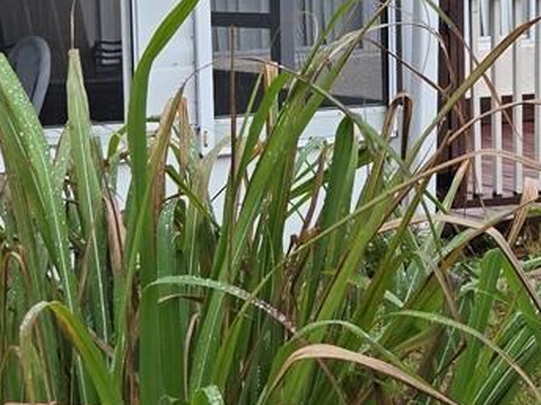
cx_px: 283
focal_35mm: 107
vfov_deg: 13.8
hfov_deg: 18.4
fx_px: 1672
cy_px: 137
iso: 80
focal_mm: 5.4
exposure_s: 1/180
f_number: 1.8
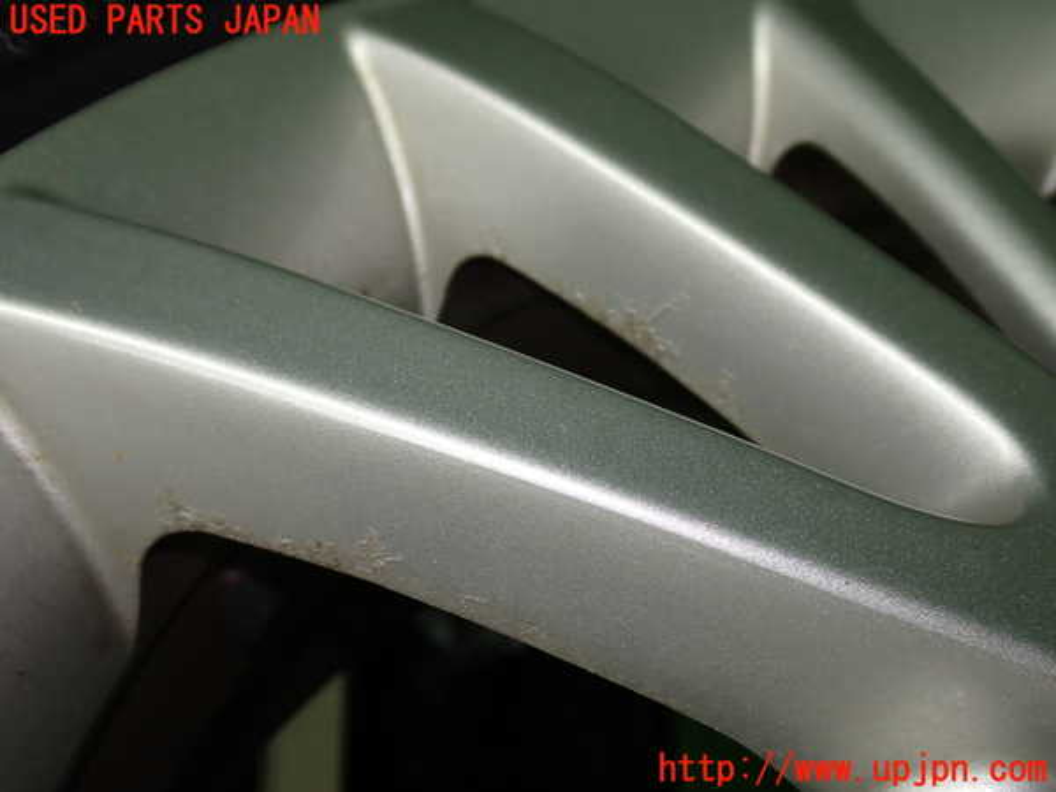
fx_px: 1159
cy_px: 396
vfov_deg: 37.7
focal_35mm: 38
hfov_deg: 49.0
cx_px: 528
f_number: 2.7
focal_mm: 6.83
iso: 160
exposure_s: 1/80
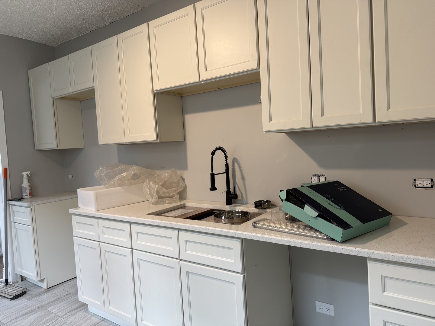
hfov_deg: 71.6
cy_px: 163
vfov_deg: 56.8
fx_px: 302
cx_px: 218
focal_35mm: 24
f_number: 1.78
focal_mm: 6.76
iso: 125
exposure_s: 1/60
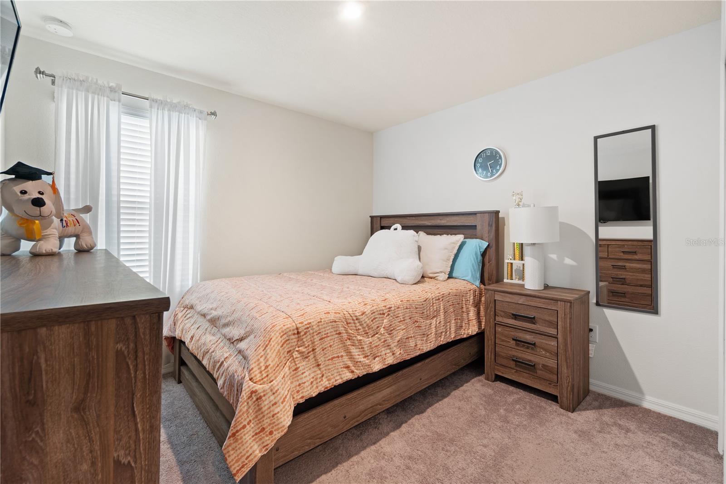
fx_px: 302
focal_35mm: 15
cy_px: 242
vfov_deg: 77.3
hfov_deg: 100.4
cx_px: 363
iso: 100
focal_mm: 10
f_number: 8
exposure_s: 1.6
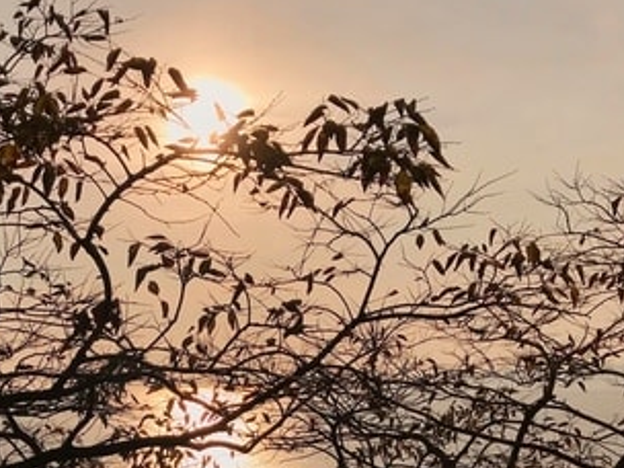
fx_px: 1064
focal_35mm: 59
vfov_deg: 24.0
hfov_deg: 32.2
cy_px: 435
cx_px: 174
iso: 25
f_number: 1.8
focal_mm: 3.99
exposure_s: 1/32258
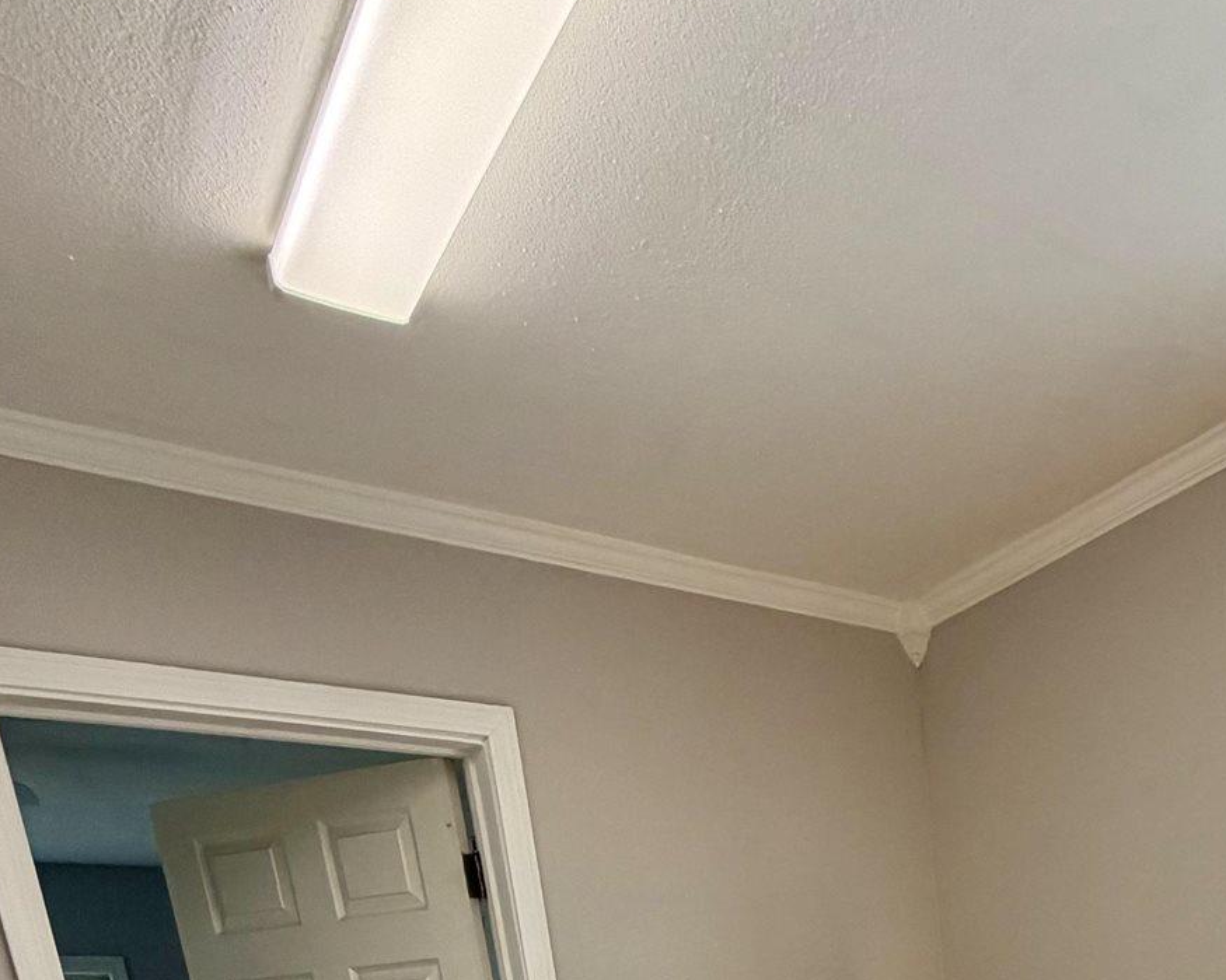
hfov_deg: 46.2
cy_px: 1457
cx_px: 1065
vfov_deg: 28.1
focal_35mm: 36
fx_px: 1306
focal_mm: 2.22
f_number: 2.2
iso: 64
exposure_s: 1/120
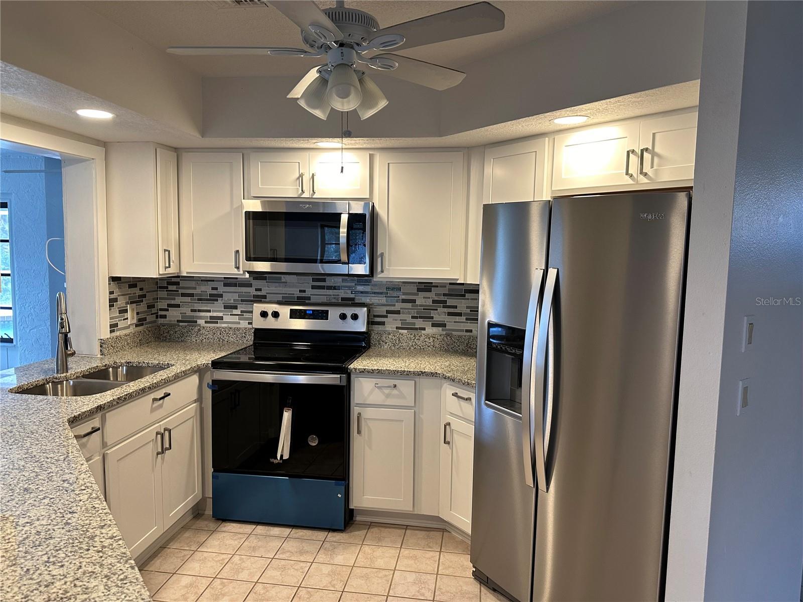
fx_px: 557
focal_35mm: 24
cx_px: 402
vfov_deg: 56.8
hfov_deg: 71.6
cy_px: 301
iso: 200
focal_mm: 6.86
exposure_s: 1/120
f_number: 1.78
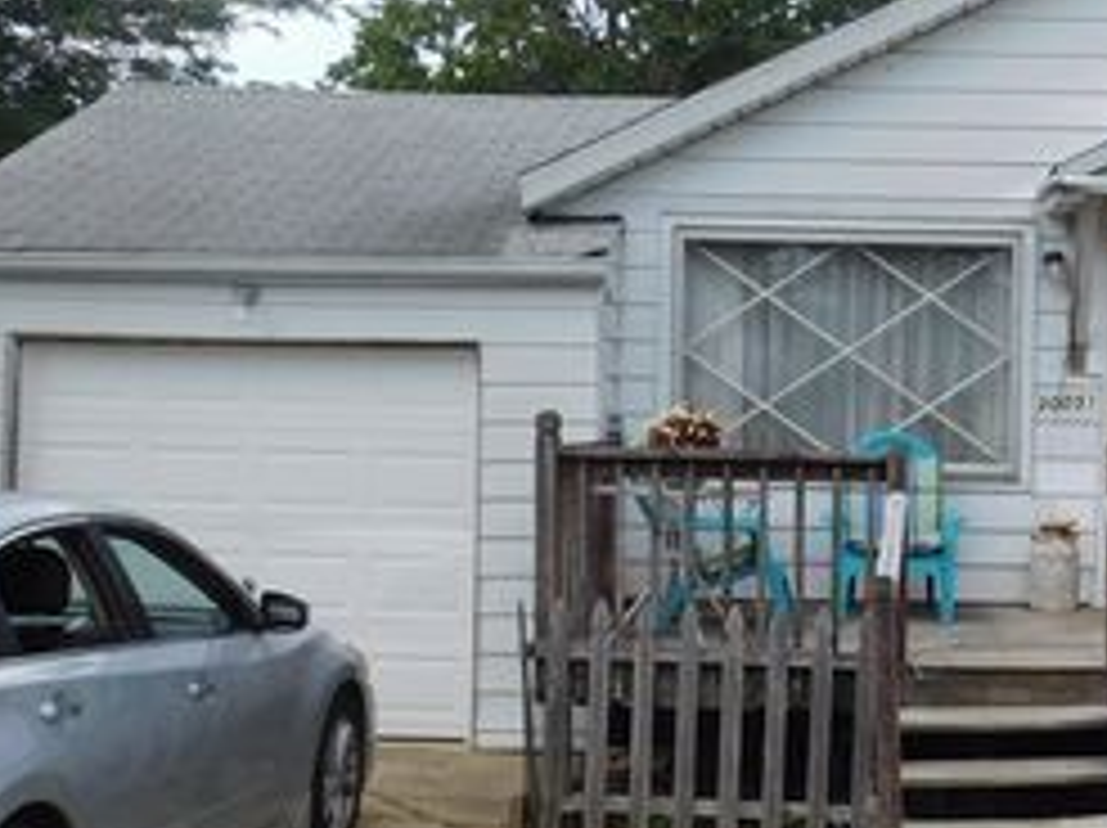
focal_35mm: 61
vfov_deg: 24.0
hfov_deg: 30.7
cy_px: 448
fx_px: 1949
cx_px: 932
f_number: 3.2
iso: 125
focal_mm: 5.3
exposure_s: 1/800
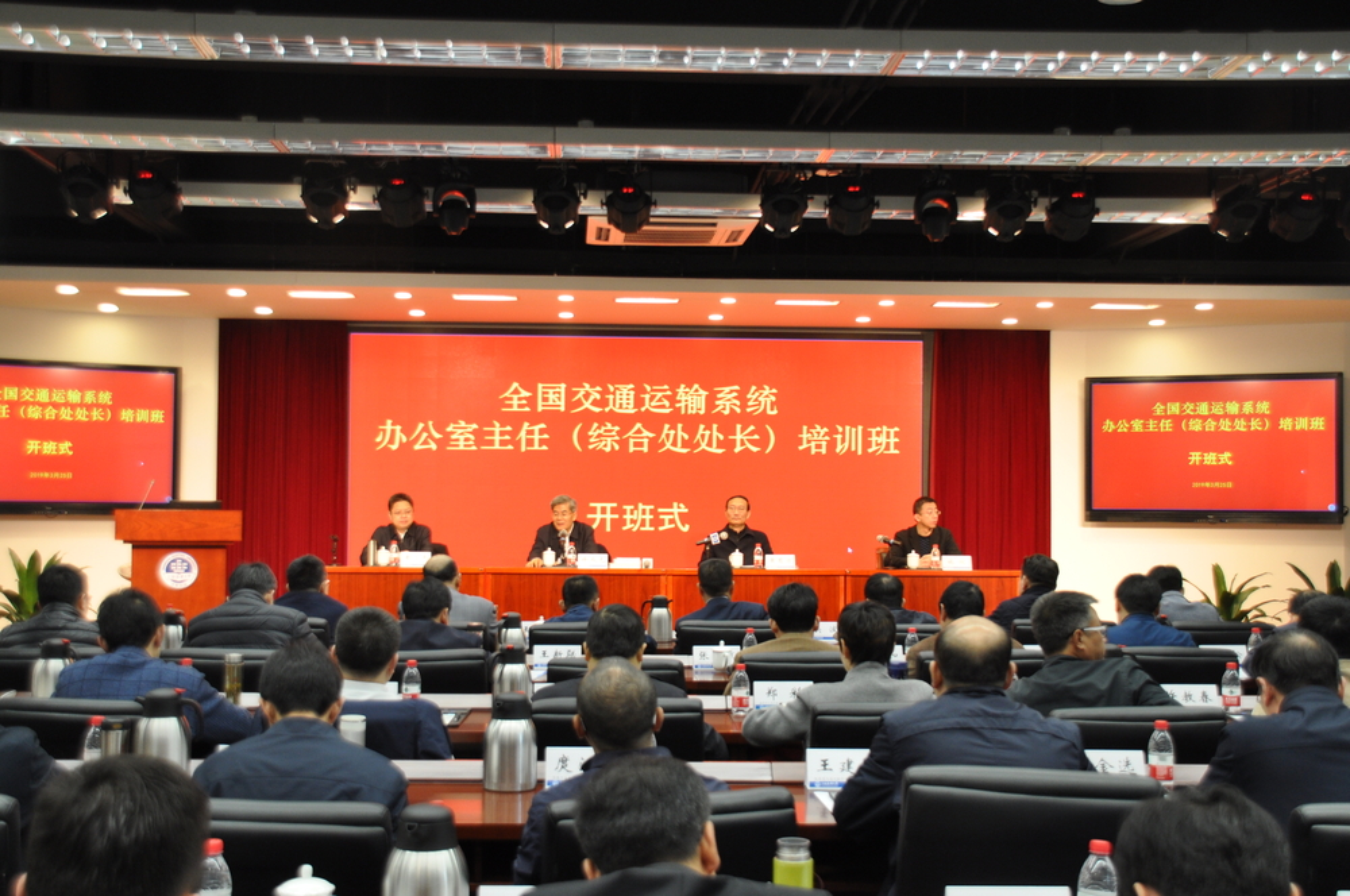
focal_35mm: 48
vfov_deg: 28.0
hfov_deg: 41.2
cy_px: 448
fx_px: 1798
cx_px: 675
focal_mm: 32
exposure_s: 1/30
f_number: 5.6
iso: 640
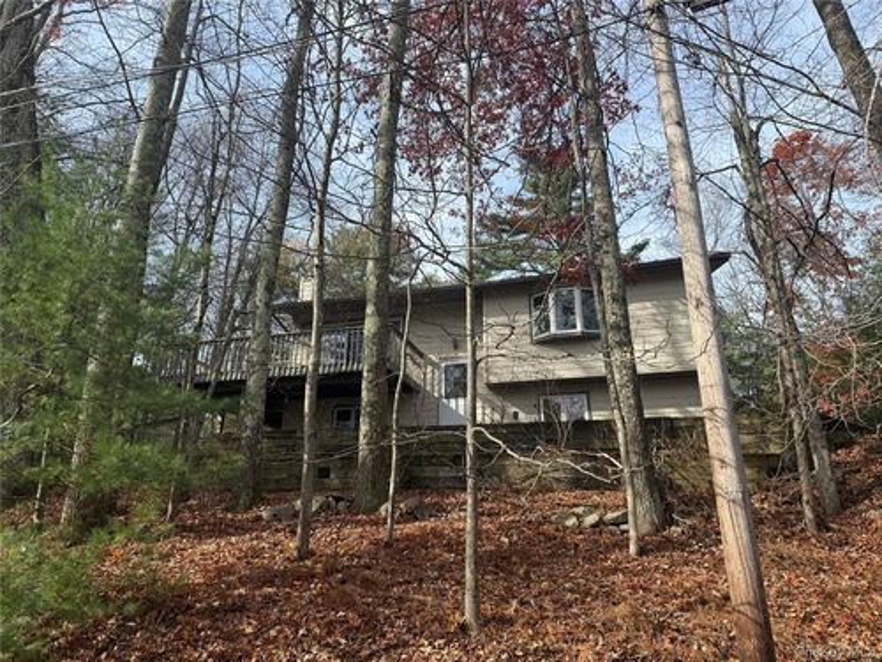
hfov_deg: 71.6
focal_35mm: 24
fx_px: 612
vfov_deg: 56.8
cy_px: 331
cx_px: 441
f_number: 1.78
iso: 80
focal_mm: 6.76
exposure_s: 1/2110
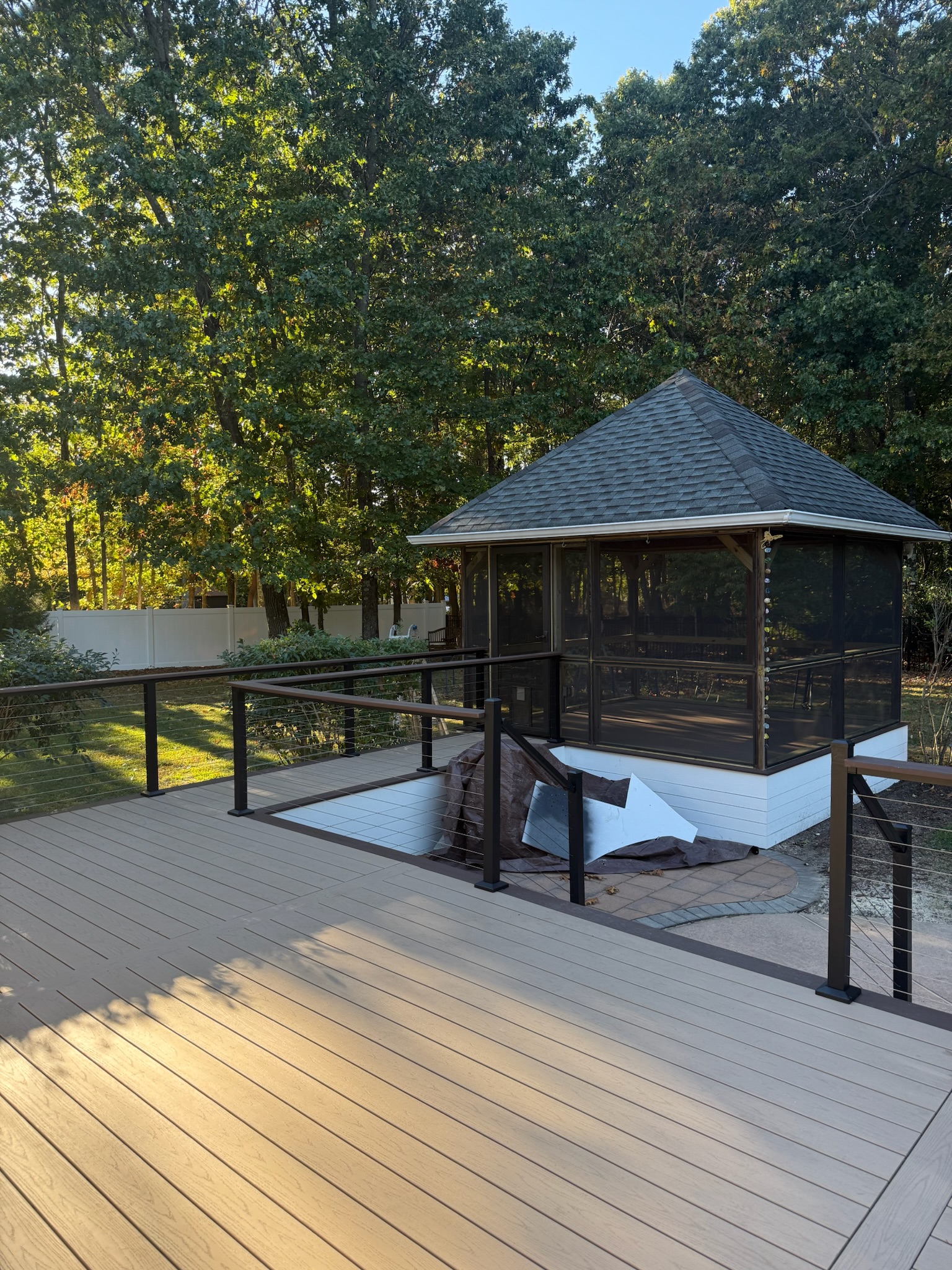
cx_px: 476
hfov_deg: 56.8
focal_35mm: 24
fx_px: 880
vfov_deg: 71.6
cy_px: 635
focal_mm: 6.76
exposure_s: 1/426
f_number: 1.78
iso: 100
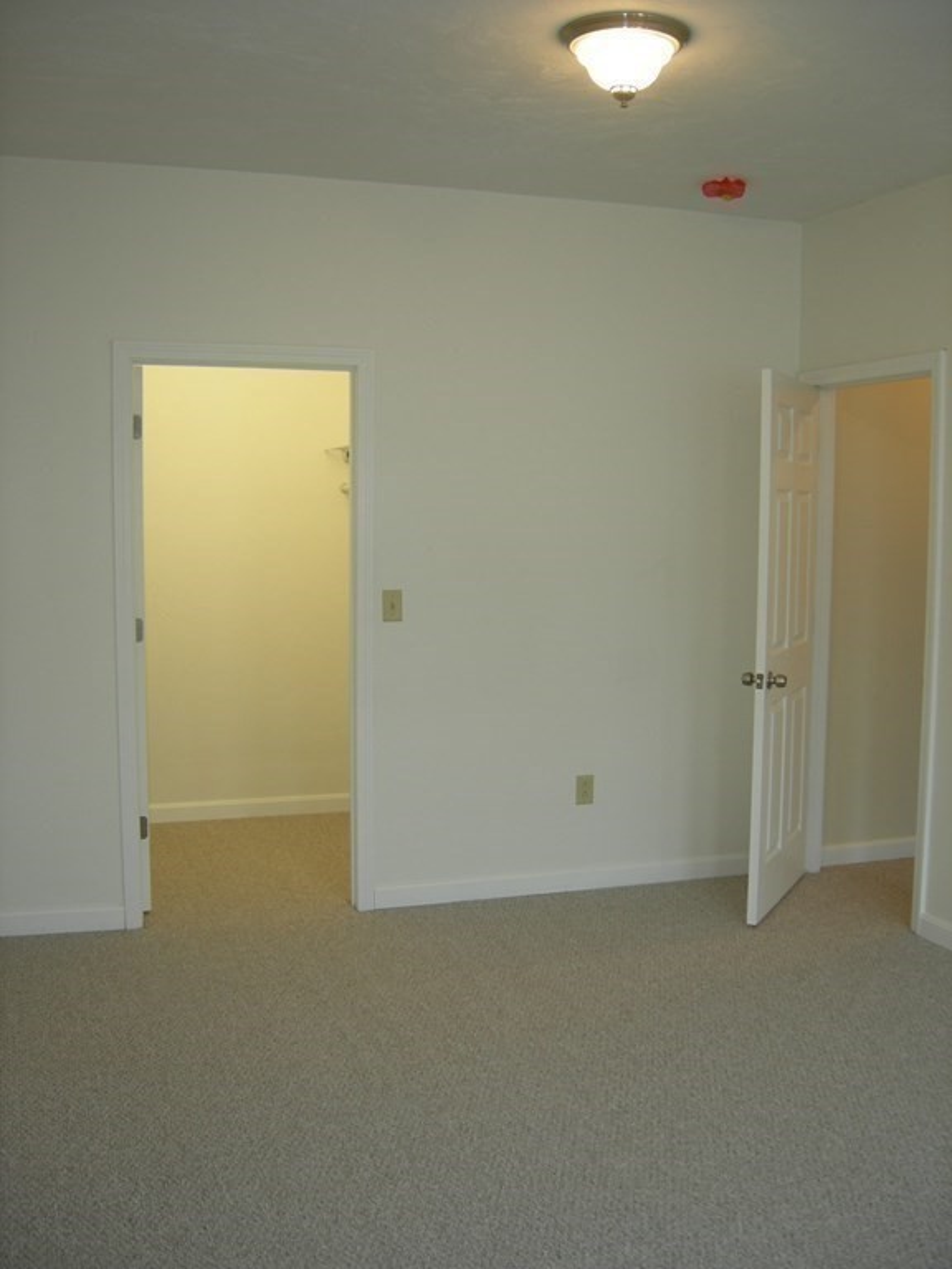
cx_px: 476
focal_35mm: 36
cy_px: 634
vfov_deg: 51.4
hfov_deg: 39.7
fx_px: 1320
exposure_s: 1/38.8
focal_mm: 7.5
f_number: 2.7
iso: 64
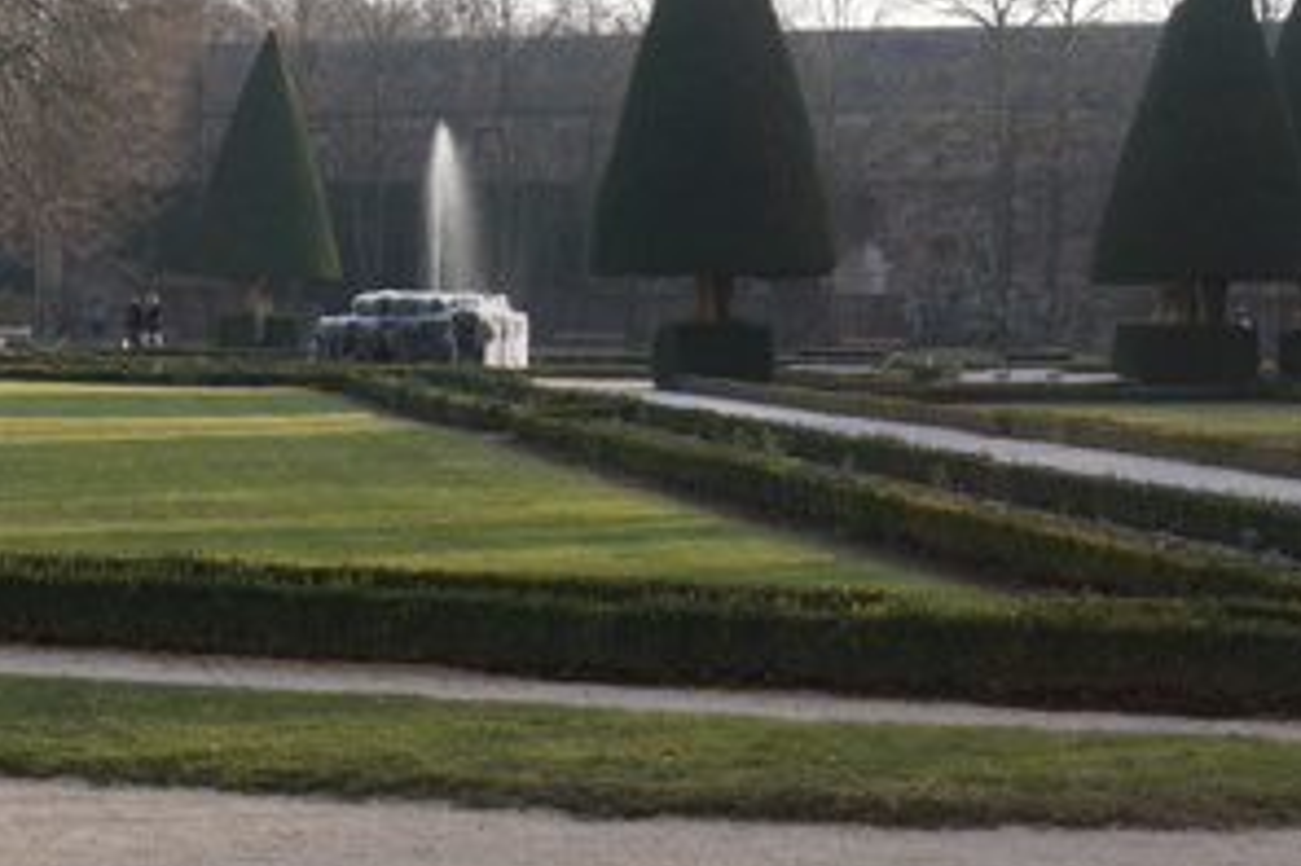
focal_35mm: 107
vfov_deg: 12.8
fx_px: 3867
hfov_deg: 19.1
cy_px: 325
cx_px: 483
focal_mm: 33
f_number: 8
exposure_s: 1/125
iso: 100
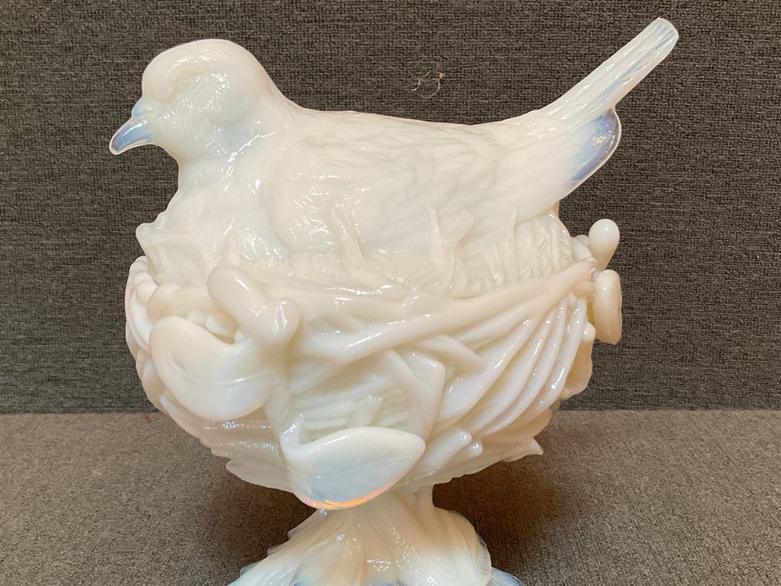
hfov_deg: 42.9
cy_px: 336
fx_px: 993
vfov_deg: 32.8
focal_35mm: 44
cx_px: 397
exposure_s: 1/60
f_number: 1.8
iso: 160
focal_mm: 3
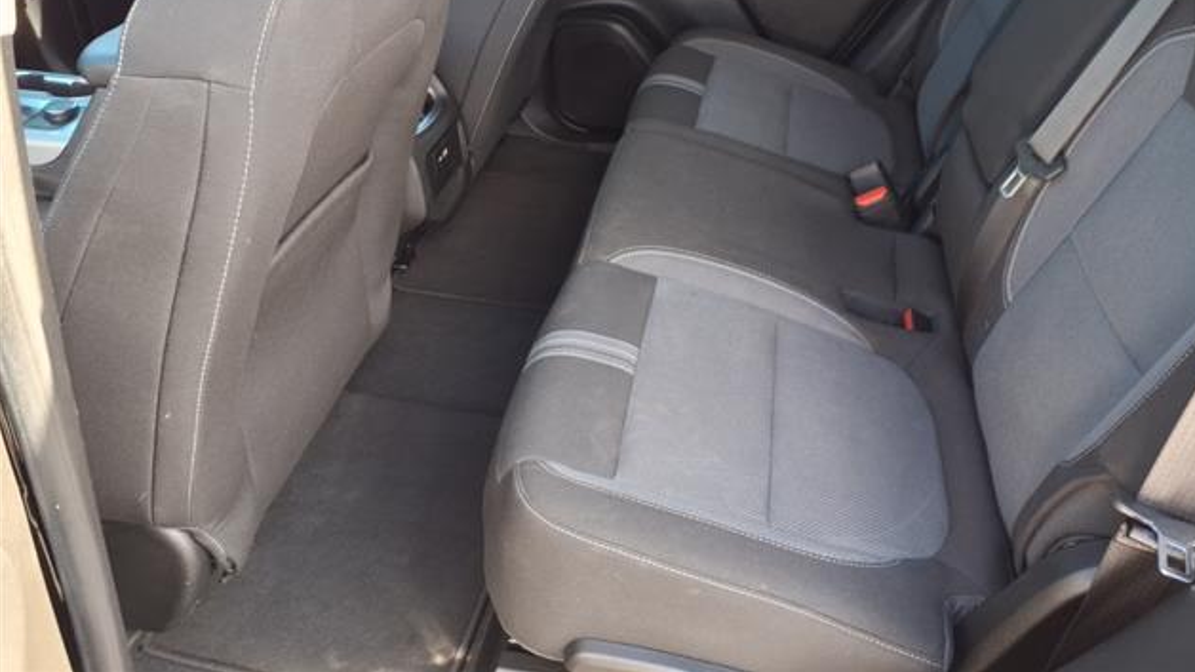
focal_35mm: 30
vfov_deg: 38.4
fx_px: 950
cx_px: 607
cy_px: 217
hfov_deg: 64.3
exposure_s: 1/40
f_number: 1.9
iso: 40
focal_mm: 3.58
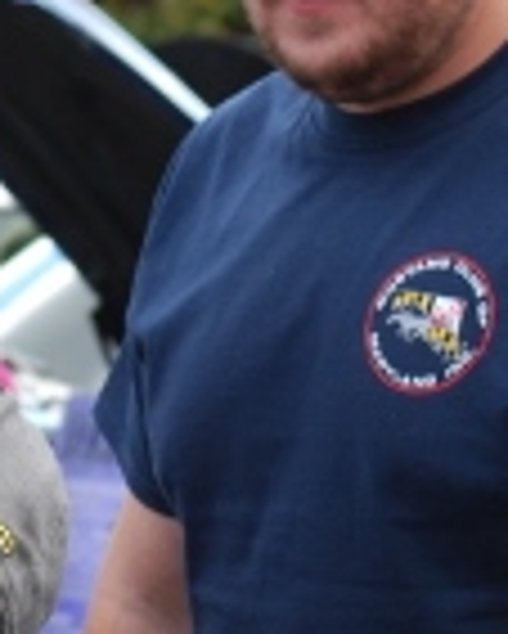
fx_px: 6611
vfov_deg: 5.5
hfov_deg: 4.4
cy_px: 31
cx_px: 85
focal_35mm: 352
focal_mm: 55
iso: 200
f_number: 5.6
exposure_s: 1/125
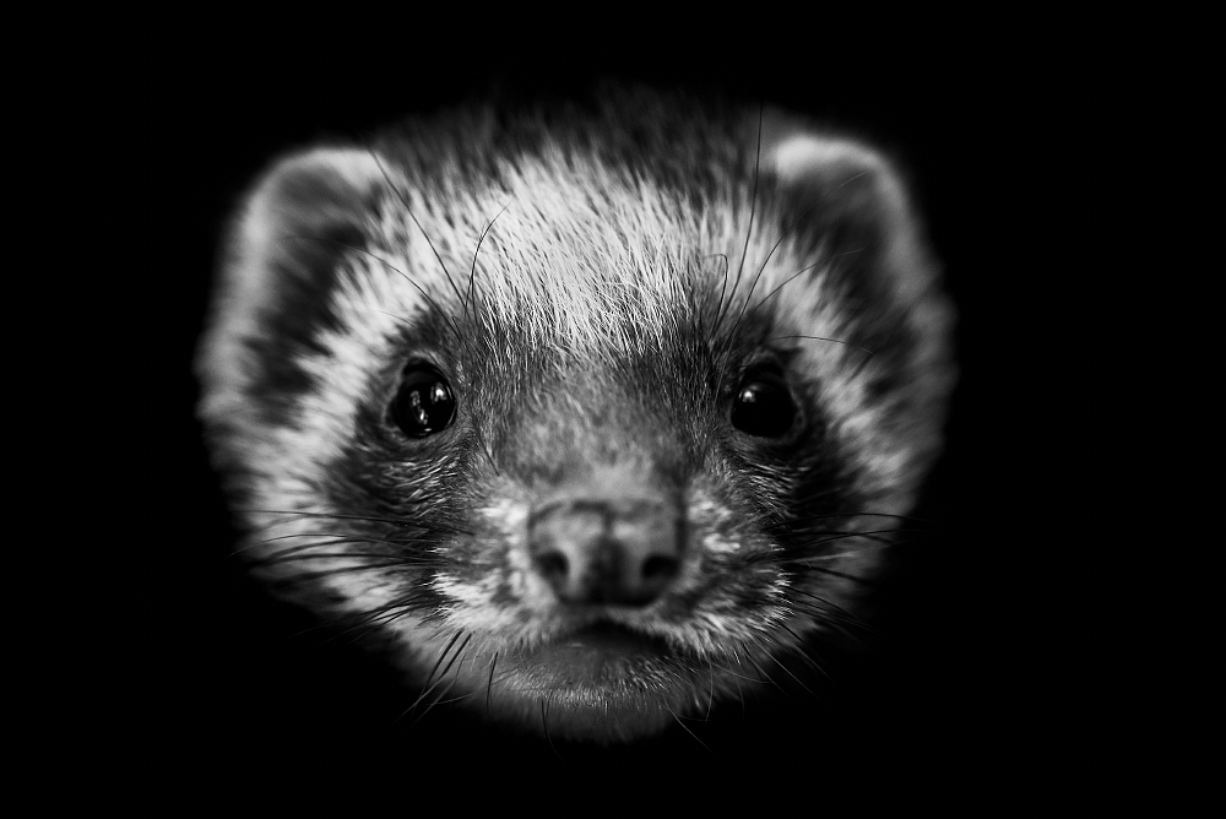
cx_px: 613
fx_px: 2385
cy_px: 410
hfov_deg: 28.8
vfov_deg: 19.5
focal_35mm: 70
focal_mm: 70
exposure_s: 1/80
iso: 720
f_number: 5.6
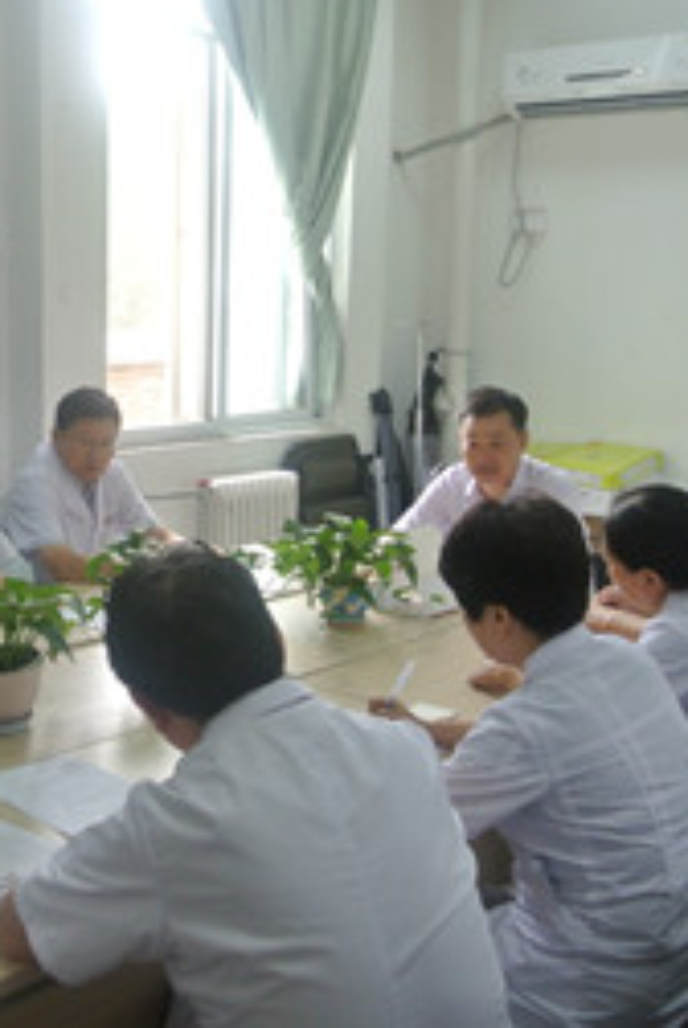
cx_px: 123
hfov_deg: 30.4
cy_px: 534
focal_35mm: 43
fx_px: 1229
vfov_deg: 45.4
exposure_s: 1/60
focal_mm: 10
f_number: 3.5
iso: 500
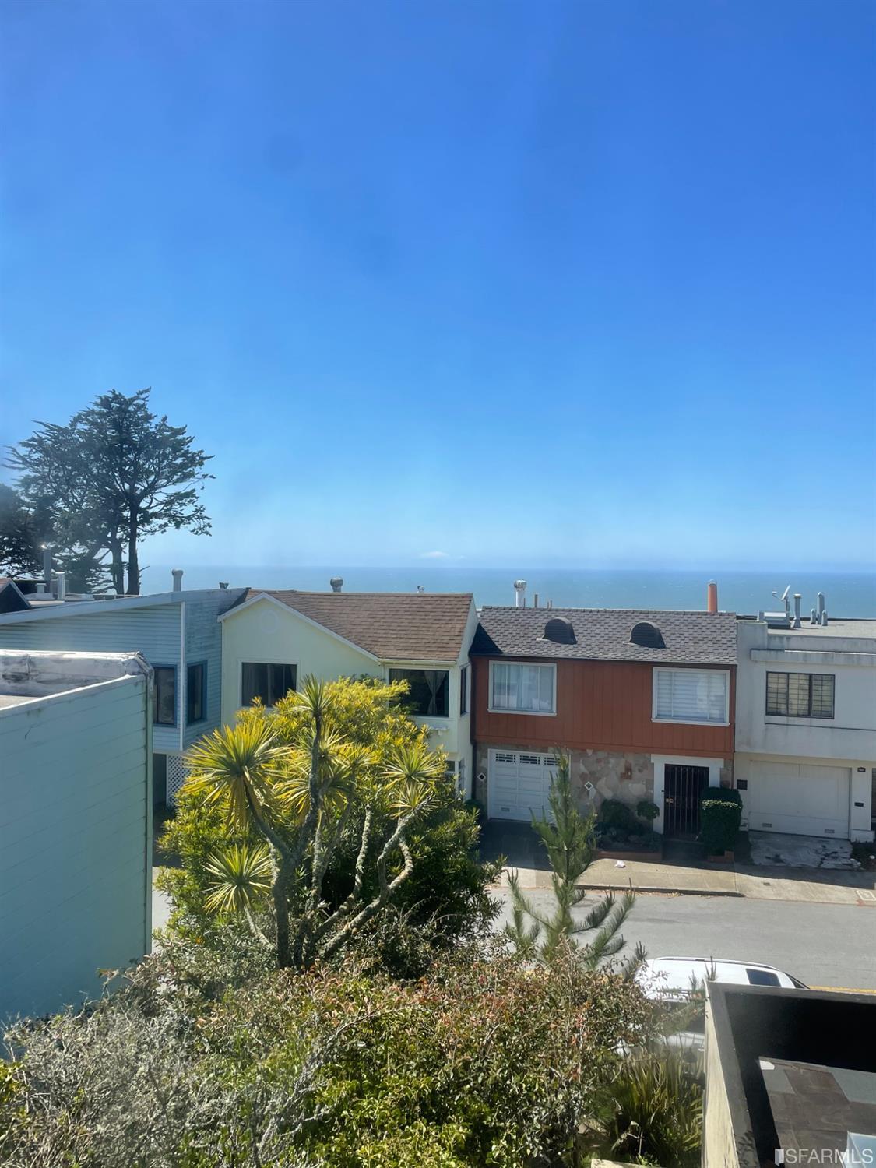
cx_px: 438
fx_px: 877
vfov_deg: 67.3
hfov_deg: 53.1
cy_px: 584
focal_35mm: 26
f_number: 1.6
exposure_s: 1/3401
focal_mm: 4.2
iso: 32
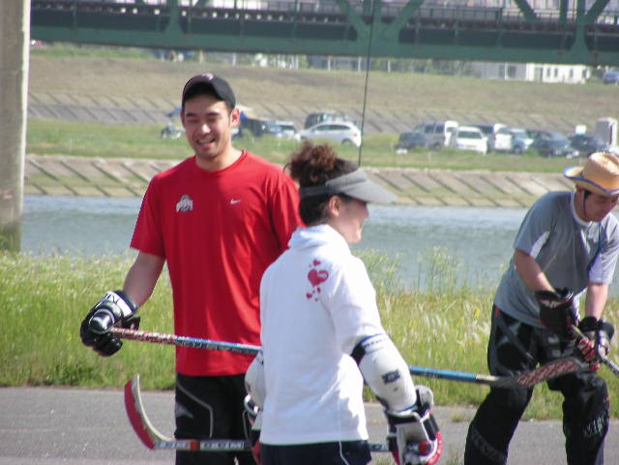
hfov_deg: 5.2
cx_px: 310
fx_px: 6795
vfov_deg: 3.9
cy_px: 232
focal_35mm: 380
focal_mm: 63.3
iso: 50
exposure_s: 1/264
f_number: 4
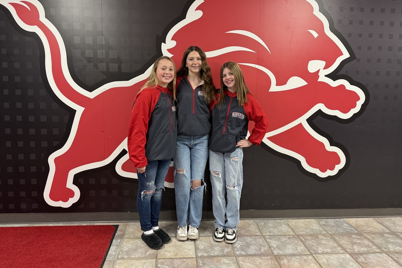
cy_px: 114
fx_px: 290
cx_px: 199
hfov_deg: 69.4
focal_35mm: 26
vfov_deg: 49.4
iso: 400
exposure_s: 1/60
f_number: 1.78
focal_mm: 6.76
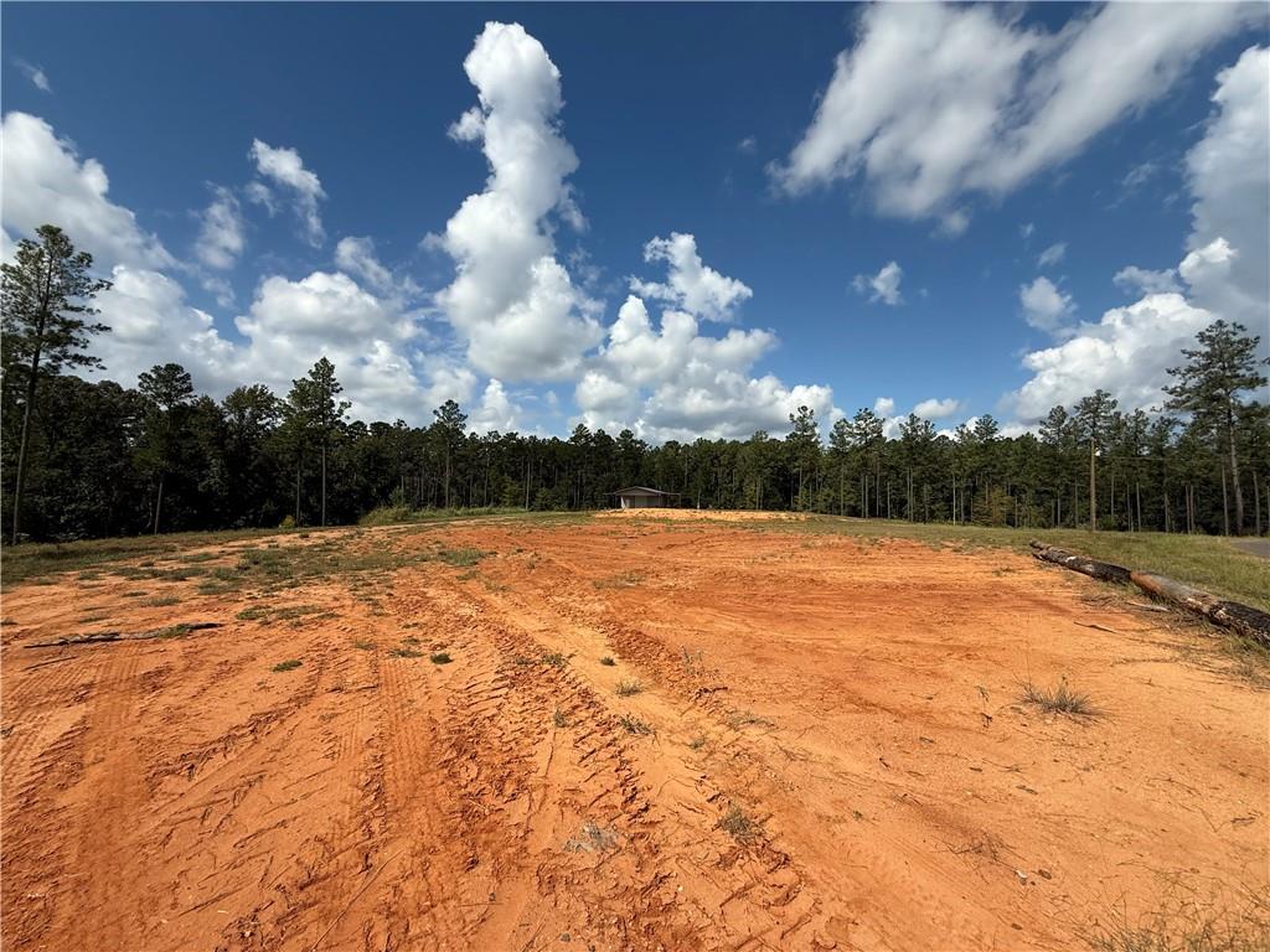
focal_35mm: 14
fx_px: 514
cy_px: 476
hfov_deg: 102.1
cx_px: 635
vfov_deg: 85.7
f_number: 2.2
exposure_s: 1/3891
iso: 50
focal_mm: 2.22
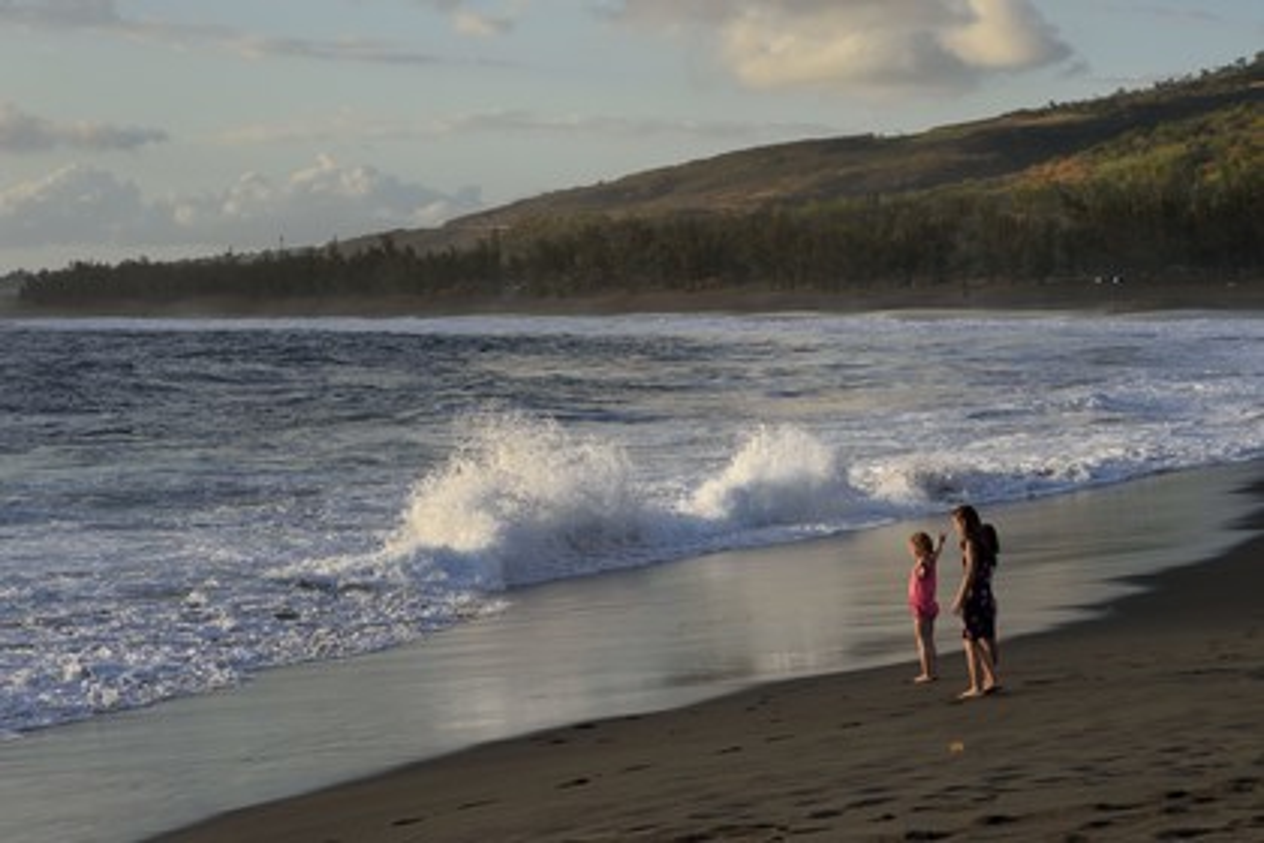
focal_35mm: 86
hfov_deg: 23.6
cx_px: 632
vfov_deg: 15.9
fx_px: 3019
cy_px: 422
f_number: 14
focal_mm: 86
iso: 400
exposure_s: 1/250
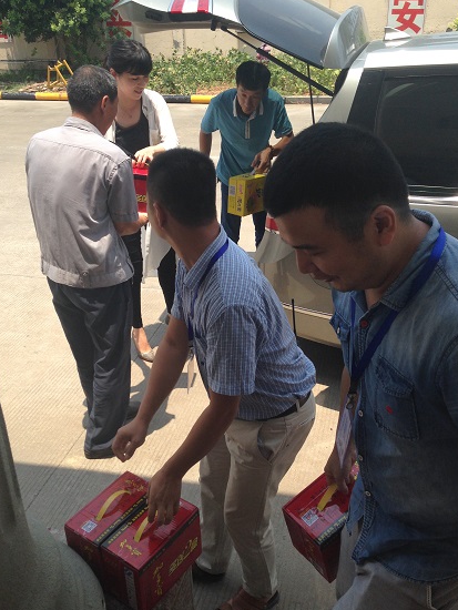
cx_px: 223
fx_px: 635
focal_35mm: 36
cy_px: 293
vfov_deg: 51.3
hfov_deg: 39.7
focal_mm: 4.12
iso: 50
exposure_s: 1/968
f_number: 2.4
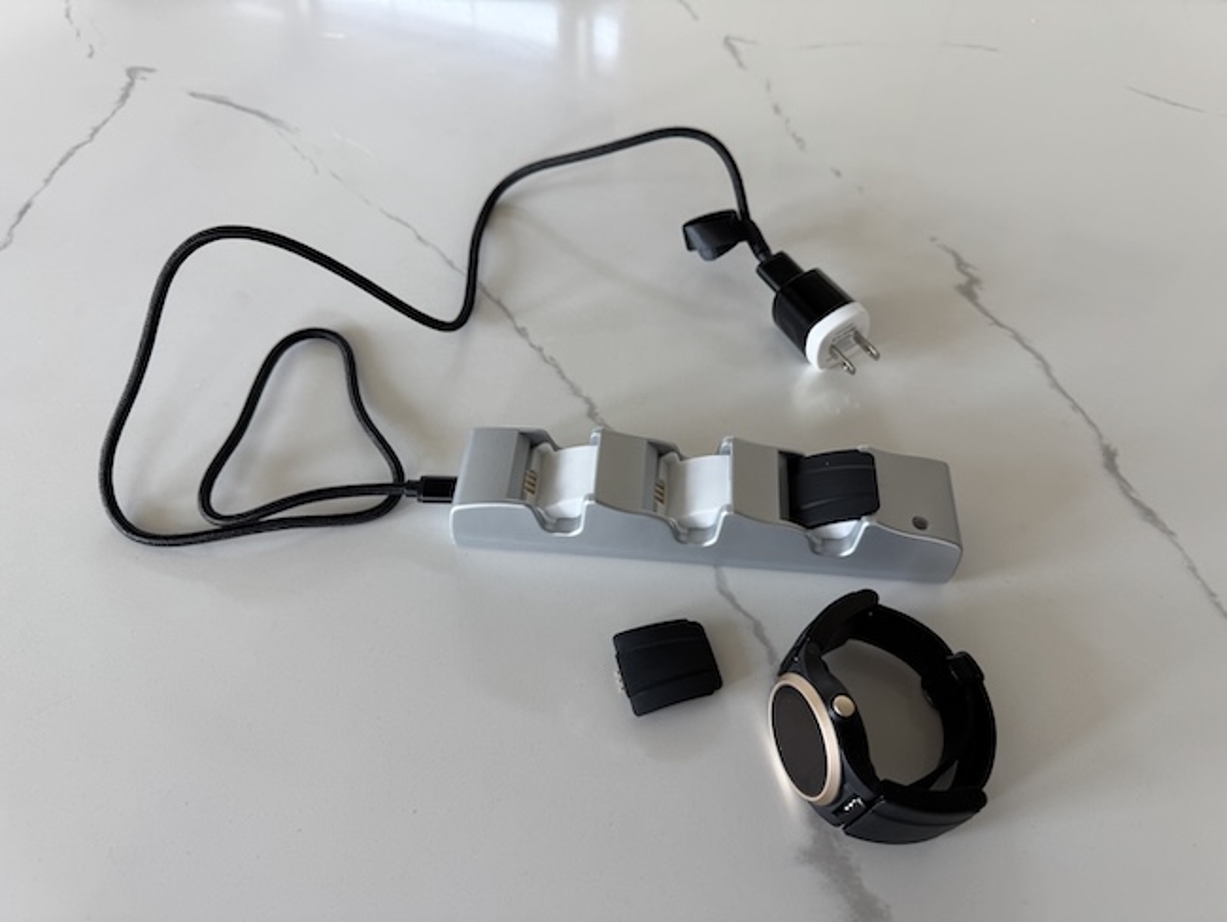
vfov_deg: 56.8
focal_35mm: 24
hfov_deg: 71.6
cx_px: 614
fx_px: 851
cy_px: 461
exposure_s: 1/60
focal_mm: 6.76
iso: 125
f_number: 1.78
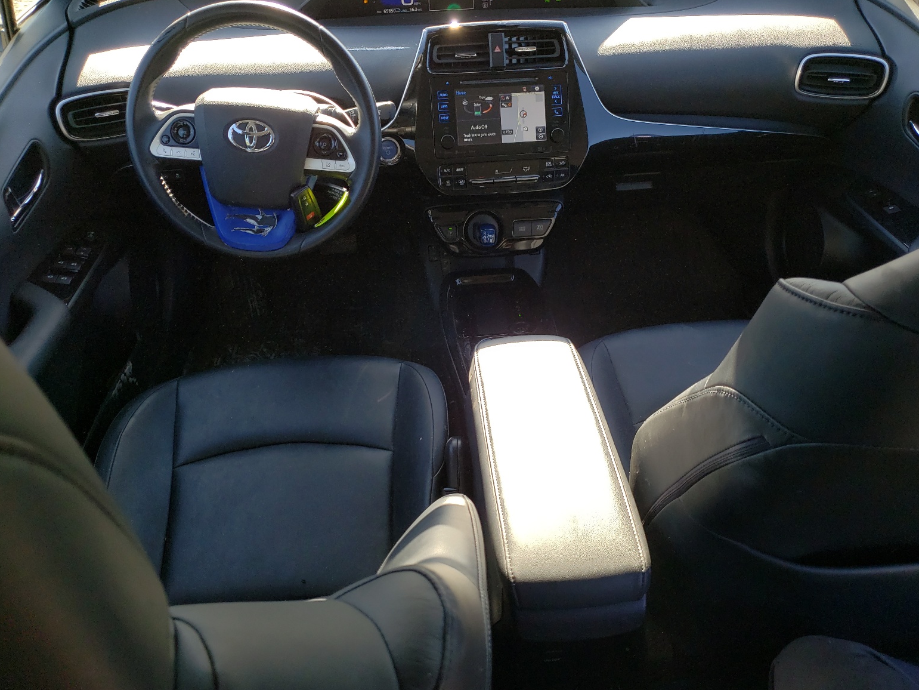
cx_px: 471
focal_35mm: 27
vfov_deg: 51.4
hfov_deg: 65.3
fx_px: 717
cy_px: 352
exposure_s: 1/303
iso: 50
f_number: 1.5
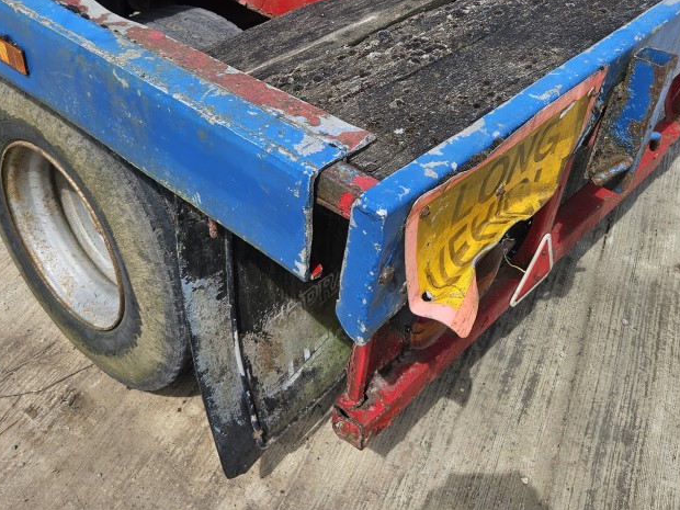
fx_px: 746
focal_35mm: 38
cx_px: 306
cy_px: 162
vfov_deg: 37.2
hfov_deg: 48.9
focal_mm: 5.4
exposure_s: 1/1623
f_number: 1.8
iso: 25
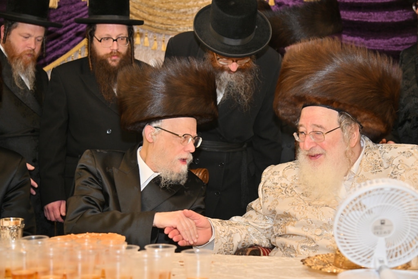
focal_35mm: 52
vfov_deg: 26.0
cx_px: 209
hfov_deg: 38.2
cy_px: 140
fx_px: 604
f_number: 4
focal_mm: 52
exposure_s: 1/200
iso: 640
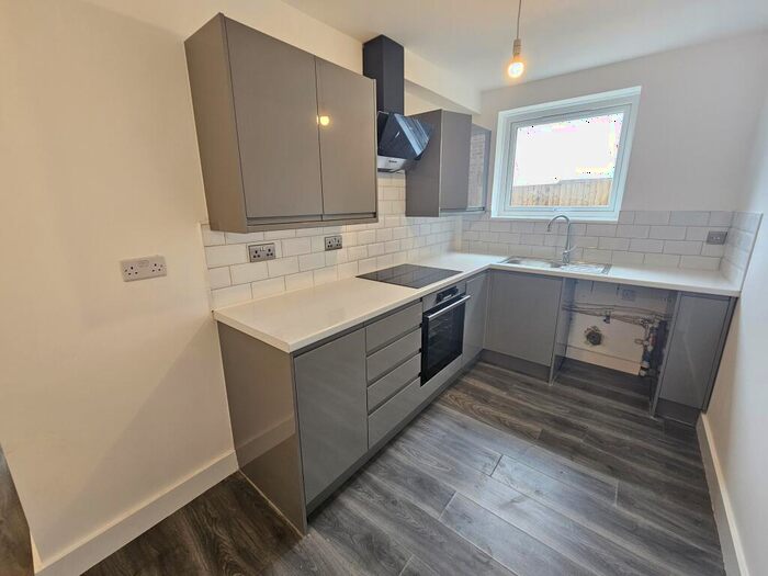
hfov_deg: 106.2
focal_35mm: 13
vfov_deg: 89.9
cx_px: 384
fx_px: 288
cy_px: 288
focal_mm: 2.2
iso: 160
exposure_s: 1/50
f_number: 2.2
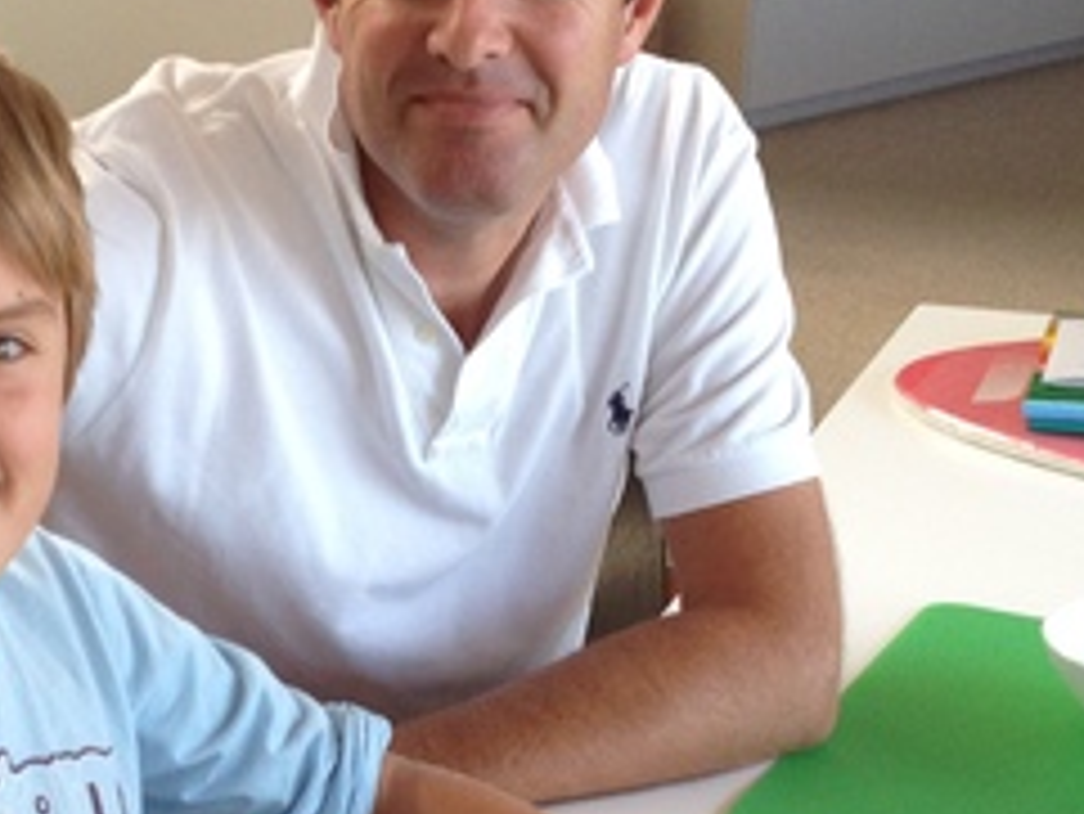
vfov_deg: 15.8
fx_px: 2914
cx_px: 247
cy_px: 657
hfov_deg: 20.9
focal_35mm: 93
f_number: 2.4
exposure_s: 1/120
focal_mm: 4.28
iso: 64
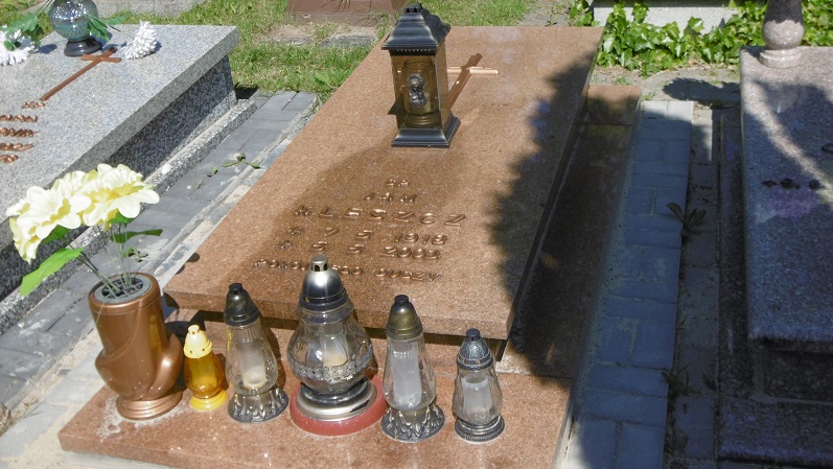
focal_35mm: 47
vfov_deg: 25.5
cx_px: 416
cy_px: 247
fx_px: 1039
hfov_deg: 43.7
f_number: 3.8
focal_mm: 7.7
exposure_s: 1/1000
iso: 100
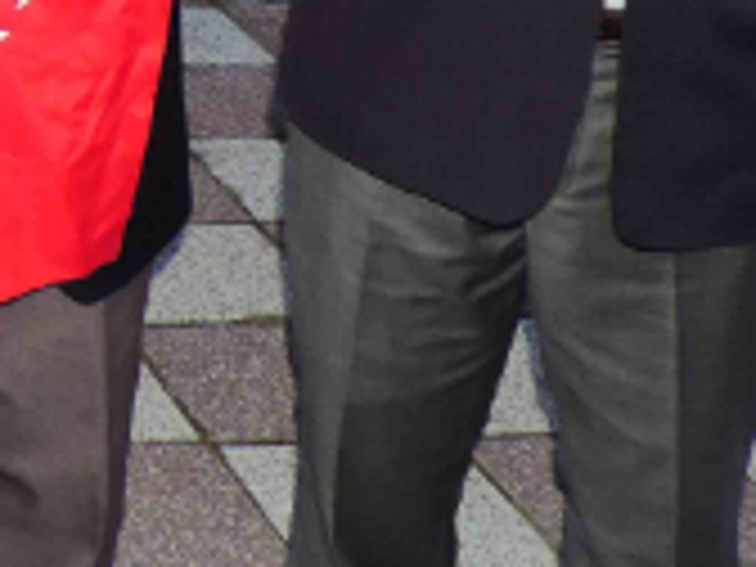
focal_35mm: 114
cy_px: -464
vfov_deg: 11.9
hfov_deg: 14.5
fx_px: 2490
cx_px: -729
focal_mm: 4.3
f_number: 3
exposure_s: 1/60
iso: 160
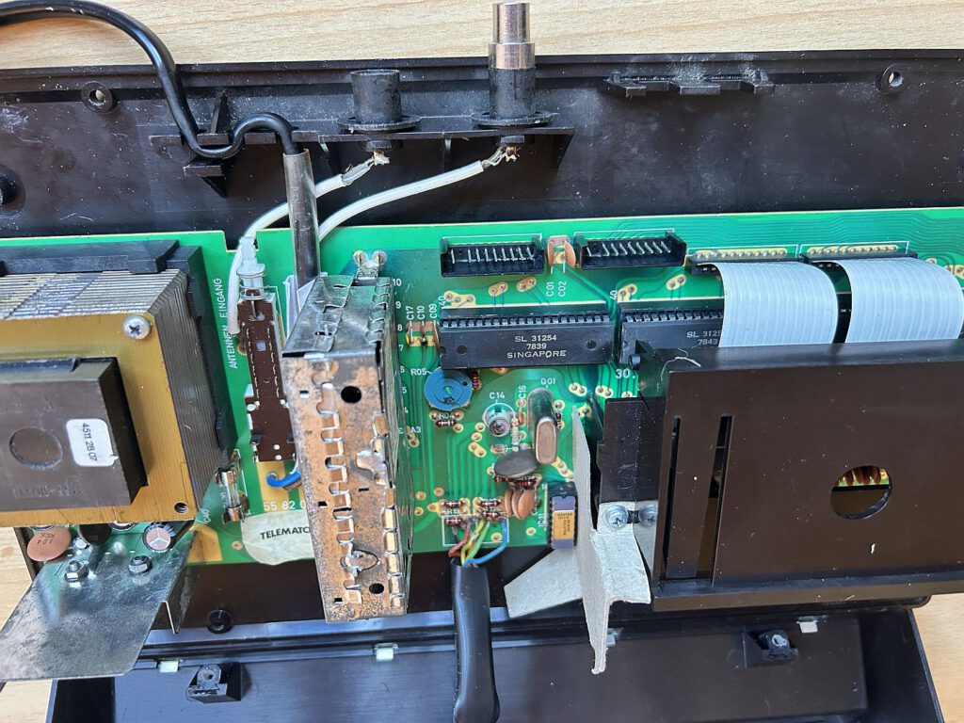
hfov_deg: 67.3
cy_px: 362
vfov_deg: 53.1
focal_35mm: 26
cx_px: 482
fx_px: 724
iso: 320
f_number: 1.5
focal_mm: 5.7
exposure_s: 1/60
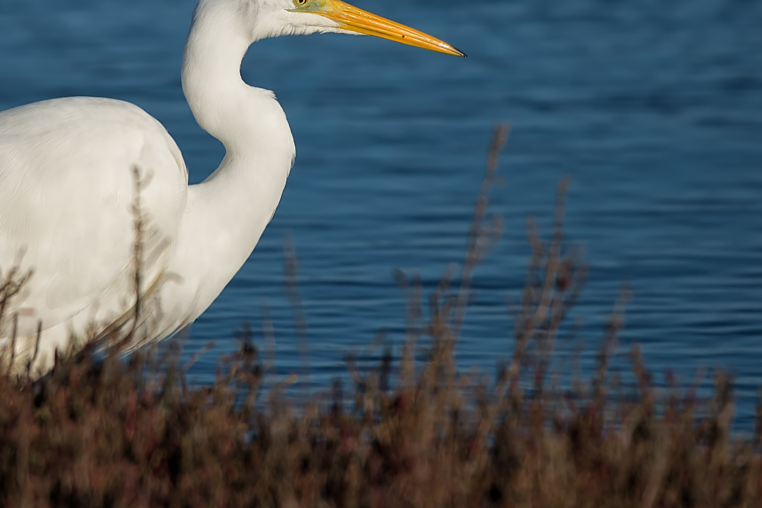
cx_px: 290
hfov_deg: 2.7
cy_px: 174
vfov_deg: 1.8
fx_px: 16297
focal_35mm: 770
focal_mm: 500
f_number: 6.3
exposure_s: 1/4000
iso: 400
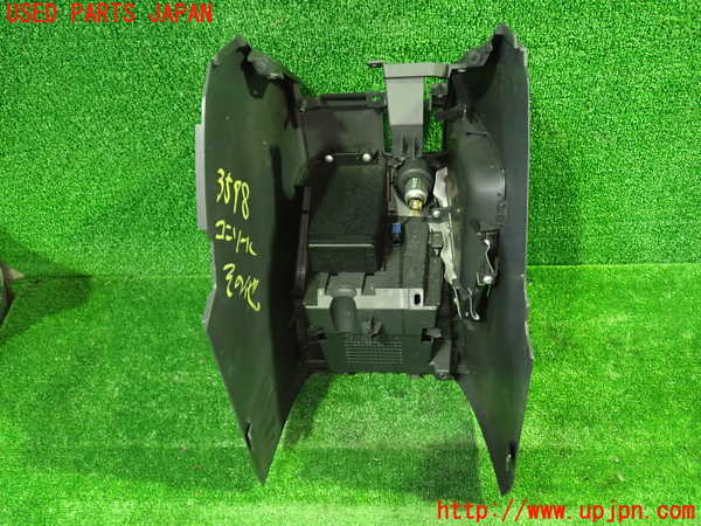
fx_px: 608
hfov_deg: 60.0
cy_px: 263
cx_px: 350
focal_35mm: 30
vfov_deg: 46.8
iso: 800
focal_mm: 5.4
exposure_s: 1/20
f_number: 2.3
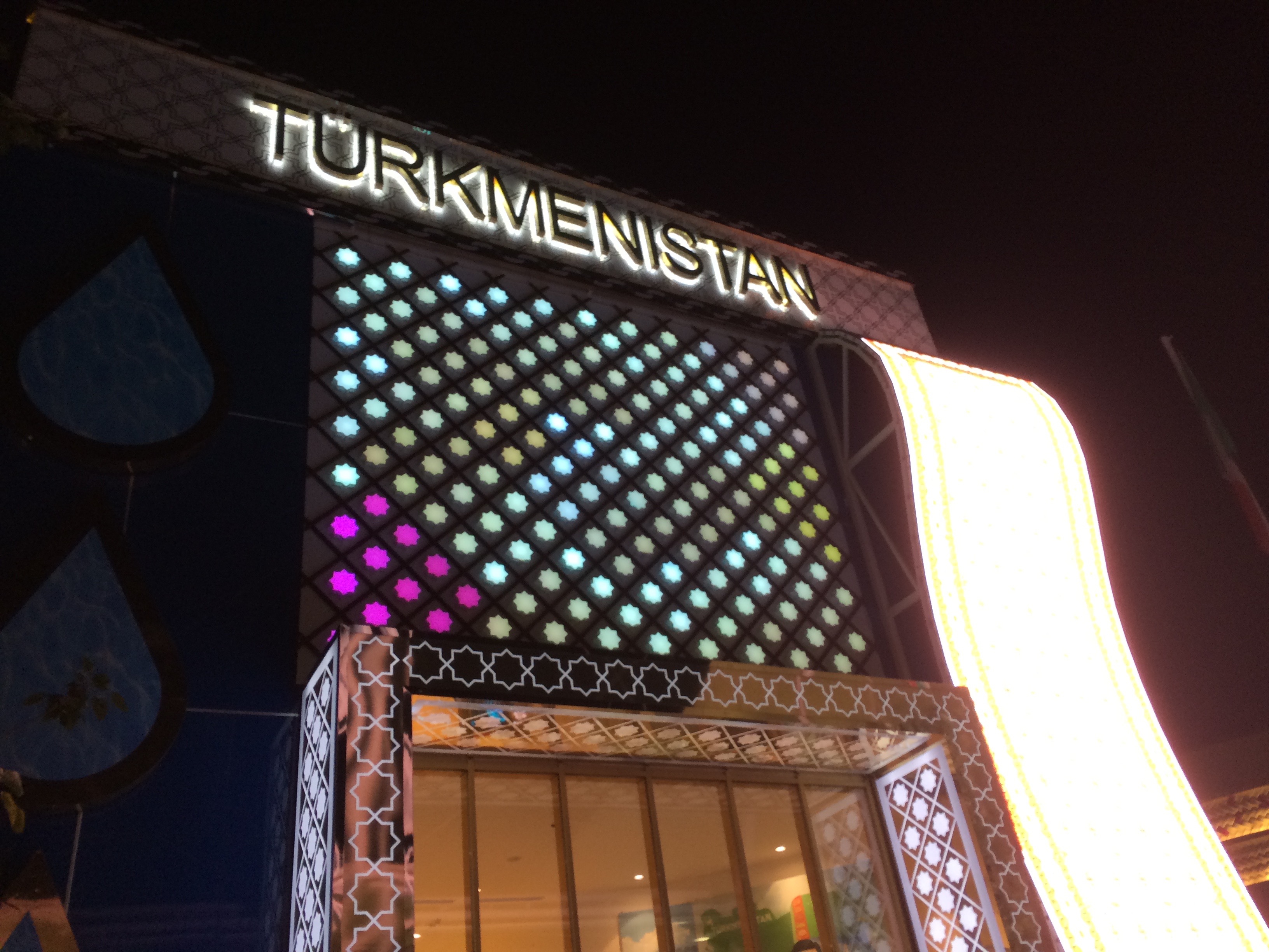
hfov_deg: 61.7
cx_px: 634
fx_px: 1063
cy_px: 476
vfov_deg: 48.2
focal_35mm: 29
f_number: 2.2
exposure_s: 1/30
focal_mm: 4.15
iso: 40
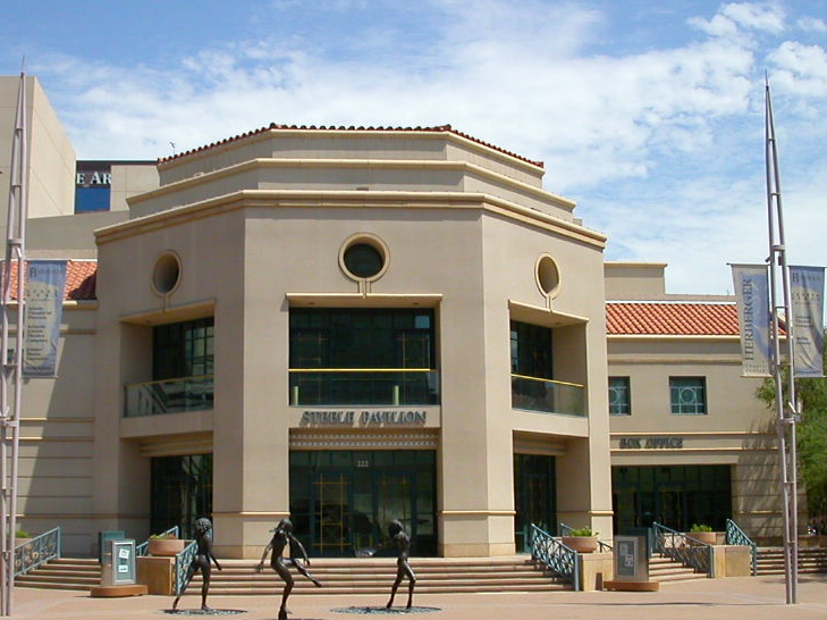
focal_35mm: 52
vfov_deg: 27.9
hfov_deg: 36.8
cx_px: 375
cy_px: 401
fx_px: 1242
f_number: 4.5
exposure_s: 1/883
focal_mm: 5.6
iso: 100
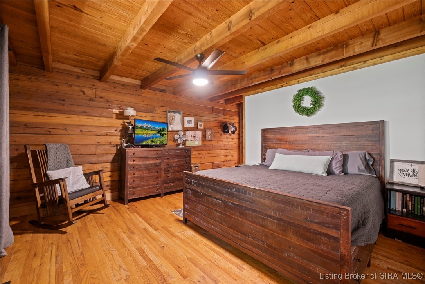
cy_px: 142
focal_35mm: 15
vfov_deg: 77.3
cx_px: 212
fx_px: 177
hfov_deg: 100.4
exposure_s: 5
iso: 400
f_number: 8
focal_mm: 10
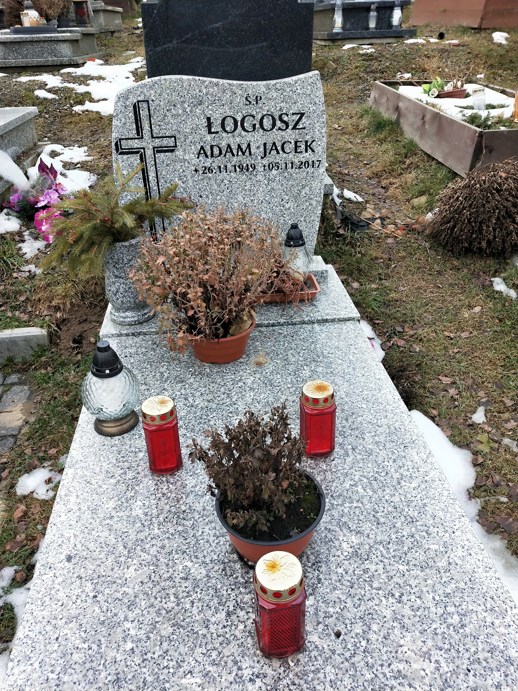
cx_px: 259
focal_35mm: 23
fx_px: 459
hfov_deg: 58.9
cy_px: 346
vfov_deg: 73.9
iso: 33
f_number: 1.7
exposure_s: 1/184
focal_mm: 3.99
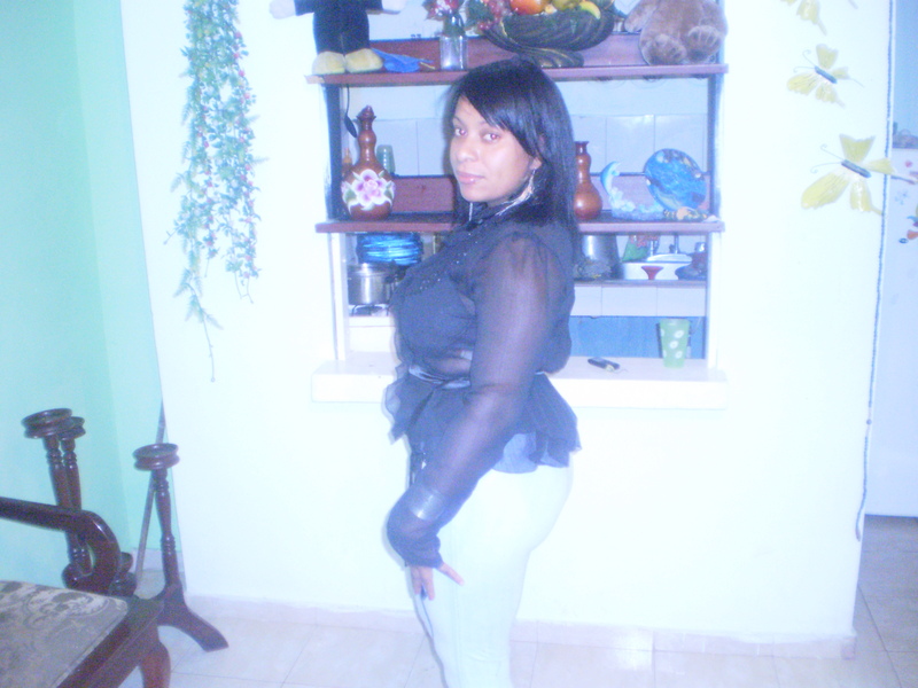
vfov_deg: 39.7
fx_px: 955
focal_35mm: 36
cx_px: 459
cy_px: 344
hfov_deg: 51.4
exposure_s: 1/8
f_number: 3.1
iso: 800
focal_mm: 6.3
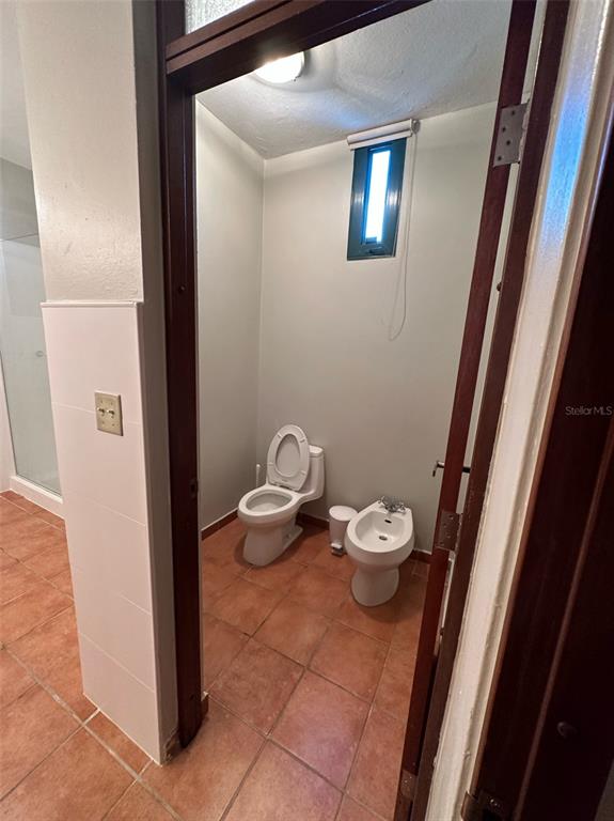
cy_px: 410
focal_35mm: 14
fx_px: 331
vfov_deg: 102.1
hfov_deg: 85.6
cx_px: 307
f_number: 2.2
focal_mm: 2.22
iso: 320
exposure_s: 1/60
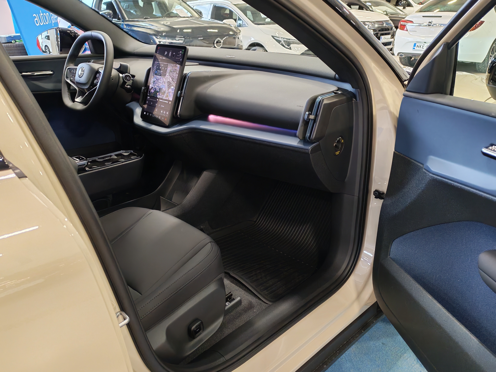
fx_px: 430
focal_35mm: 30
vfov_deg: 46.8
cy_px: 186
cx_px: 248
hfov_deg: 60.0
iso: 667
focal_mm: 6.12
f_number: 1.9
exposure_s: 1/100
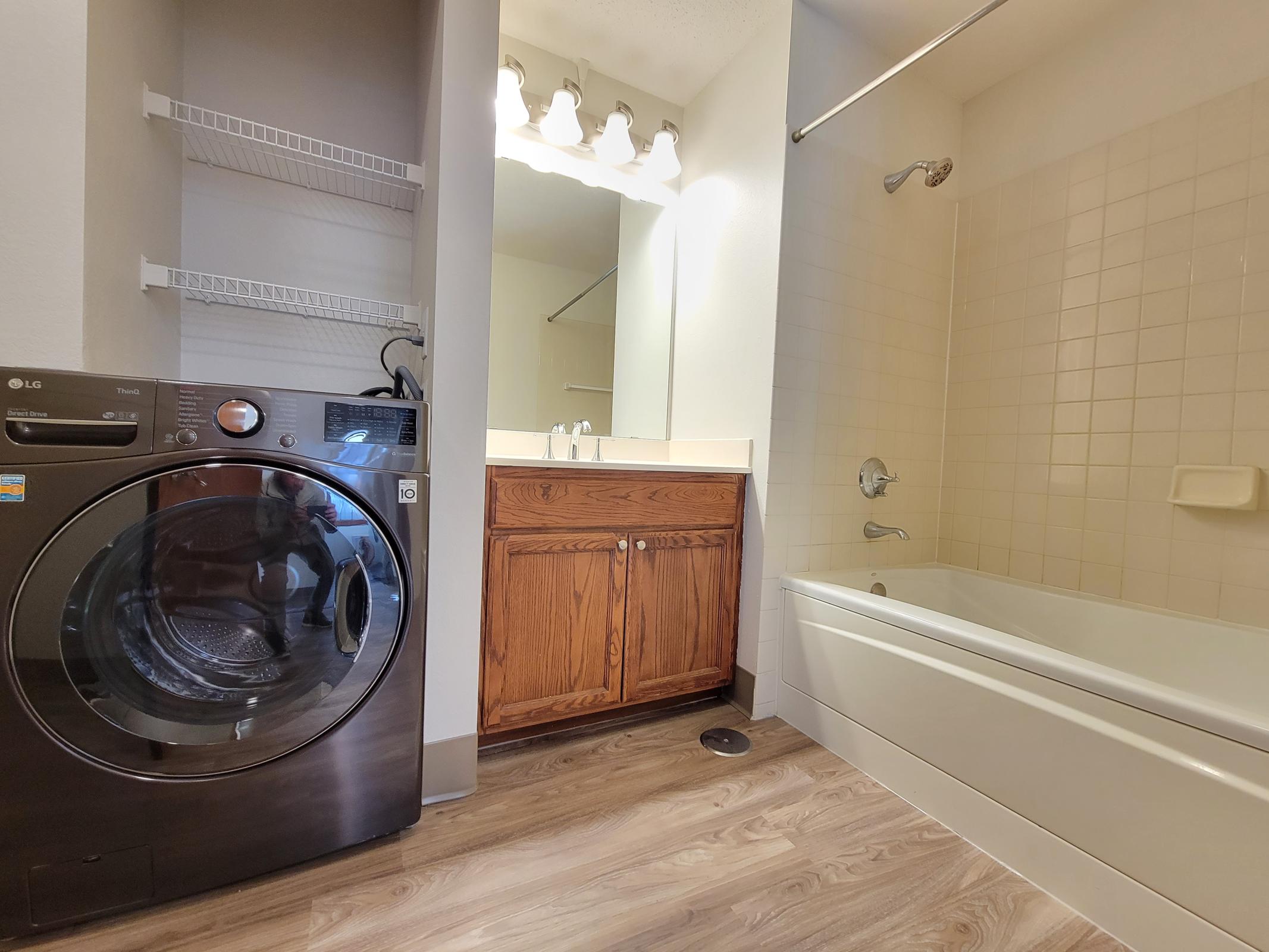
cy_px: 476
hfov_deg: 106.2
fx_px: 477
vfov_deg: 89.9
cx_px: 634
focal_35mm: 13
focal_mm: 2.2
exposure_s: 1/30
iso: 320
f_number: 2.2
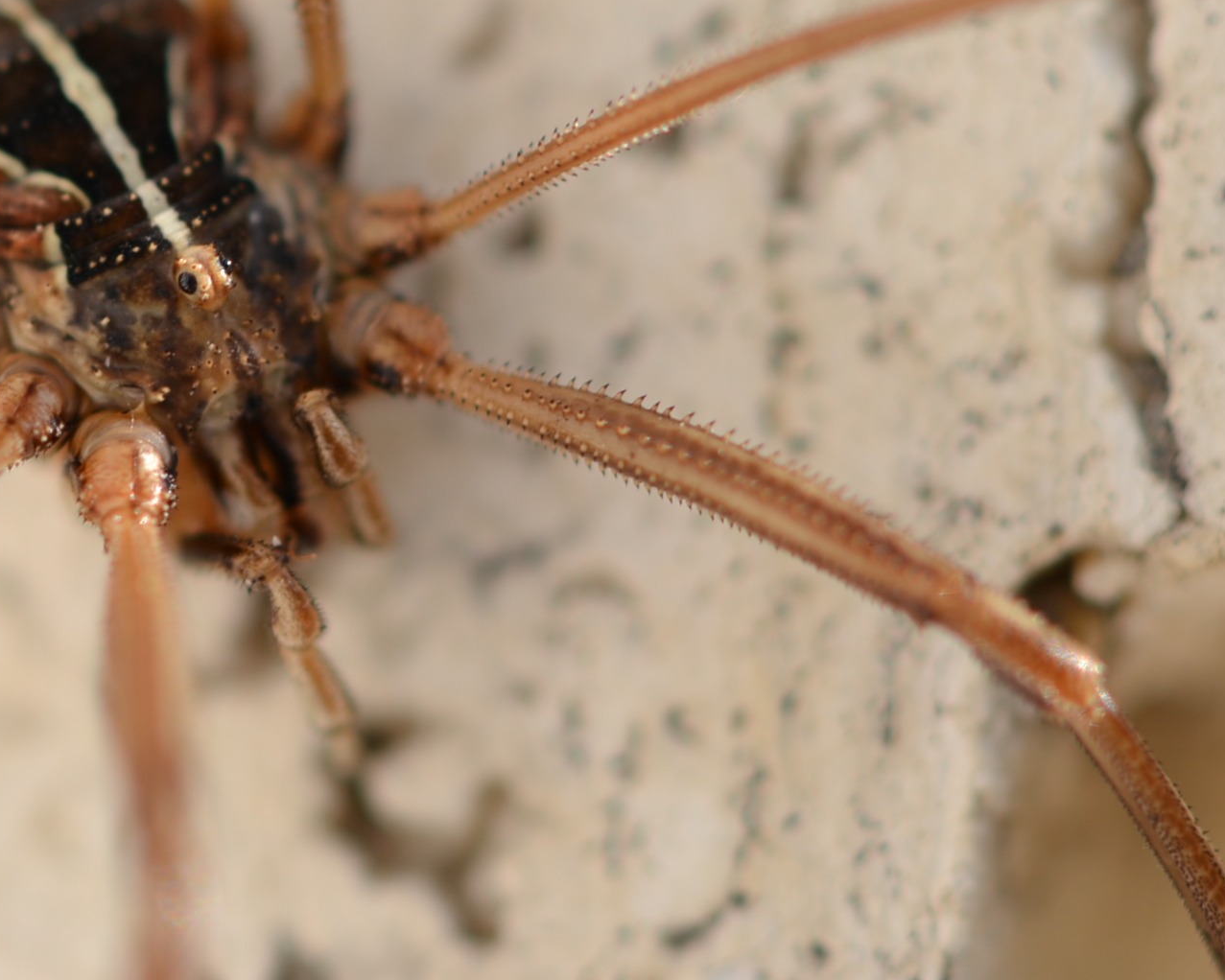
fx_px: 7827
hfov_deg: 8.9
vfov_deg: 7.2
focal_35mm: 216
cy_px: 297
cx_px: 218
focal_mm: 85
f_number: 8
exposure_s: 1/200
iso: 100
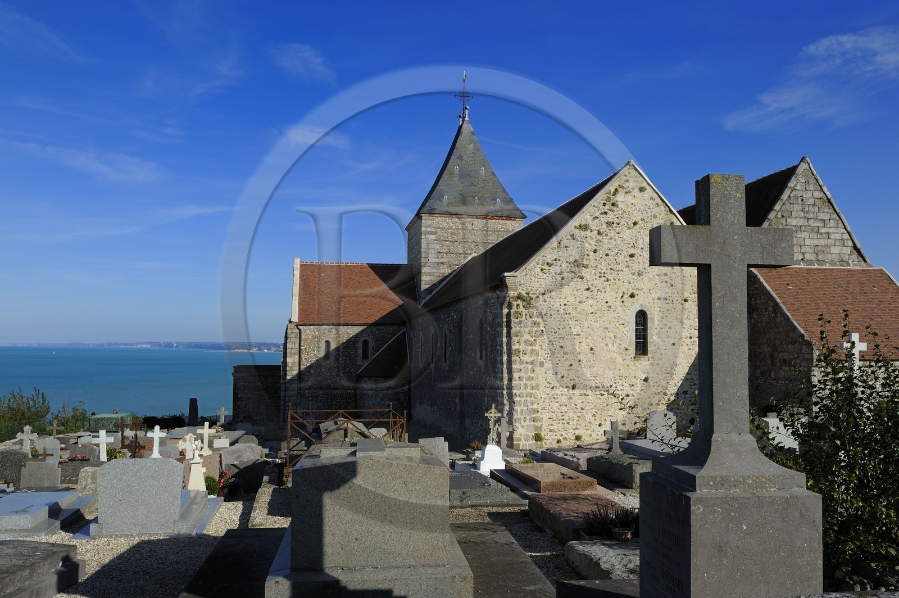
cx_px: 450
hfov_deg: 63.7
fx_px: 724
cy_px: 299
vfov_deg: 44.9
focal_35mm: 29
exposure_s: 1/160
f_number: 16
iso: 200
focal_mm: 29
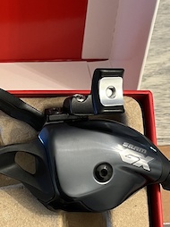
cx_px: -18
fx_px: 538
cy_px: 156
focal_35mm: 82
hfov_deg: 17.4
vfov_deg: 23.7
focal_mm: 5.1
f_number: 1.6
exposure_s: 1/60
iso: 250
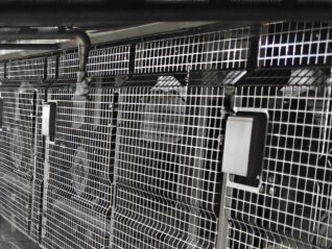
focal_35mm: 74
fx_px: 710
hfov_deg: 21.7
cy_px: 233
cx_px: -175
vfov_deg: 19.5
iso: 1250
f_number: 1.6
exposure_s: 1/100
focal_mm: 6.06
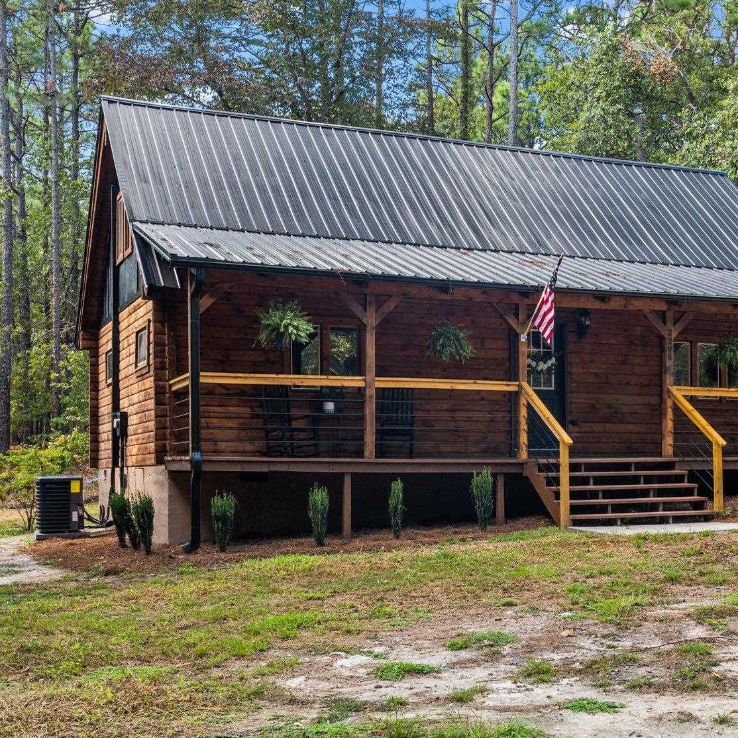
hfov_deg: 33.5
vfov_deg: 34.0
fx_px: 1206
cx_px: 525
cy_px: 339
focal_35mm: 50
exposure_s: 1/25
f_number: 8
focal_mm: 32
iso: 250
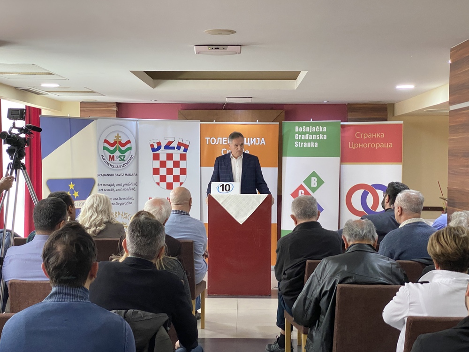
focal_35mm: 52
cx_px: 234
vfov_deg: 28.0
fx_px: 705
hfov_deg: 36.8
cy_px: 176
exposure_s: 1/50
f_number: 2
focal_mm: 6
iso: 250
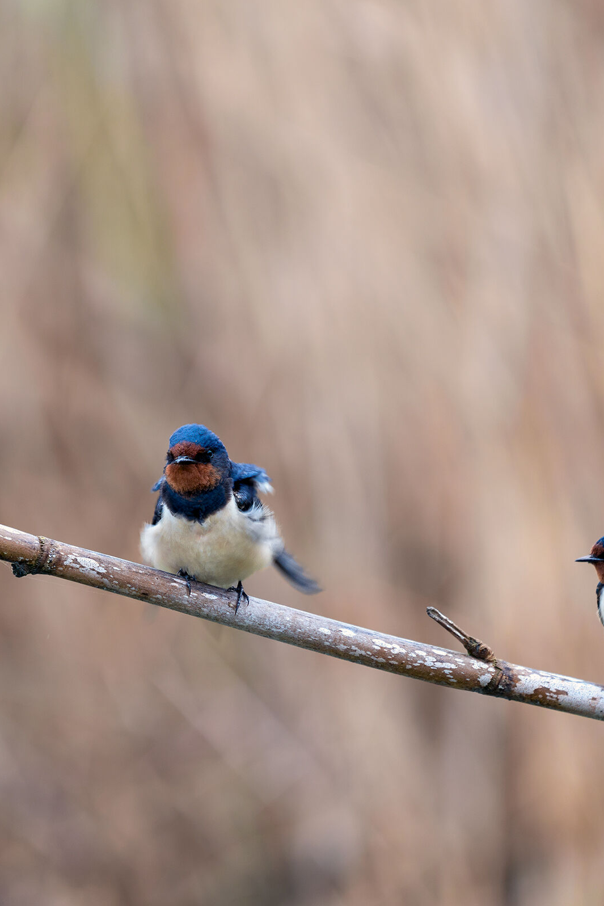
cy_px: 453
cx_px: 234
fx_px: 15121
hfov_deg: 2.3
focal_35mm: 601
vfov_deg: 3.4
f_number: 6.3
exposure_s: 1/320
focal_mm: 400
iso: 800
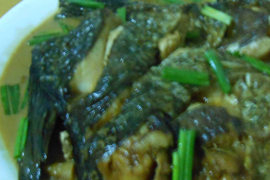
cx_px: 159
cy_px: 96
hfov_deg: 33.3
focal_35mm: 60
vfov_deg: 22.6
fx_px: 450
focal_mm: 5.3
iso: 800
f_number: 3.8
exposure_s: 1/2.5
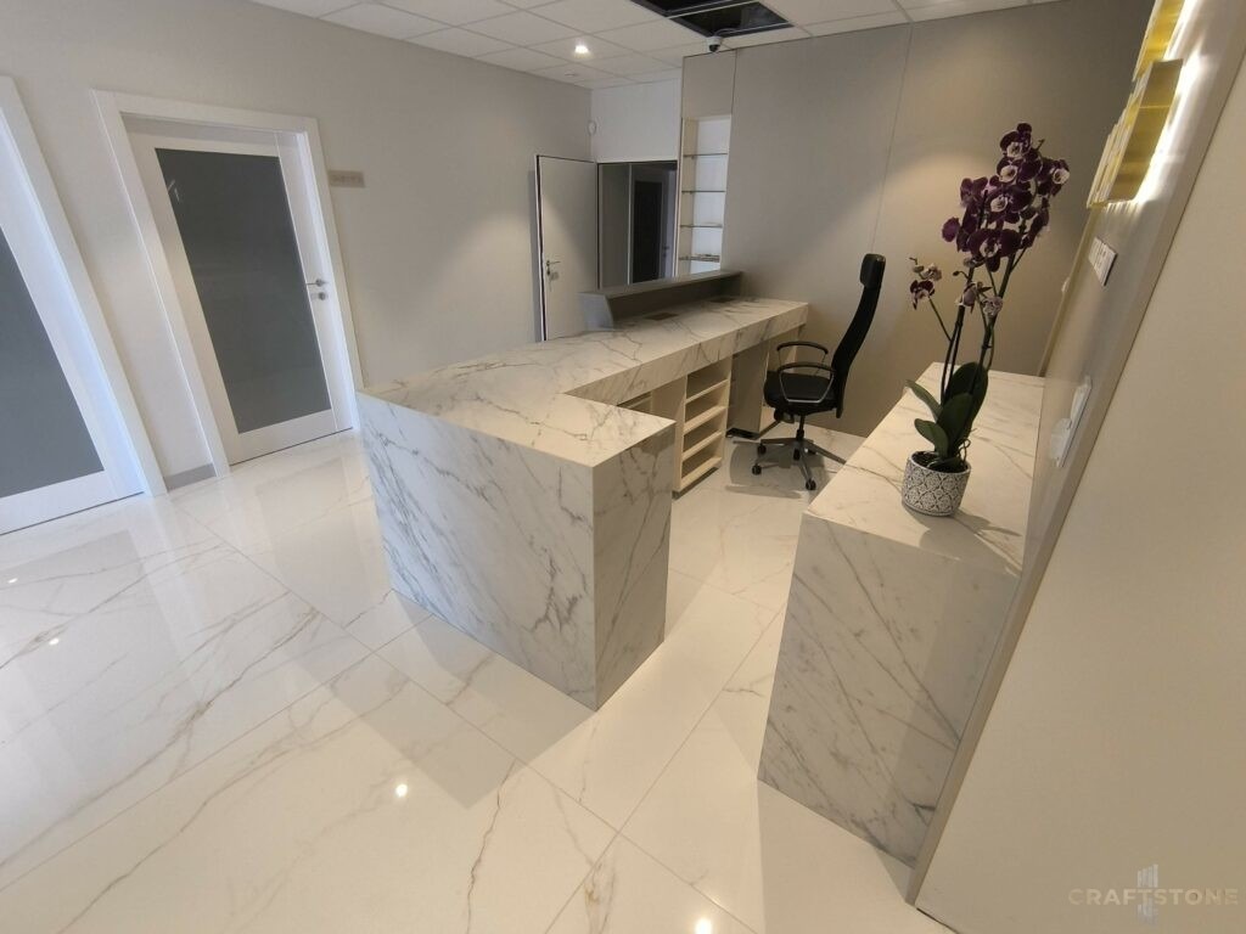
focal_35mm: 16
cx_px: 623
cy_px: 467
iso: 100
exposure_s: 1/50
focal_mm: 1.65
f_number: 2.2
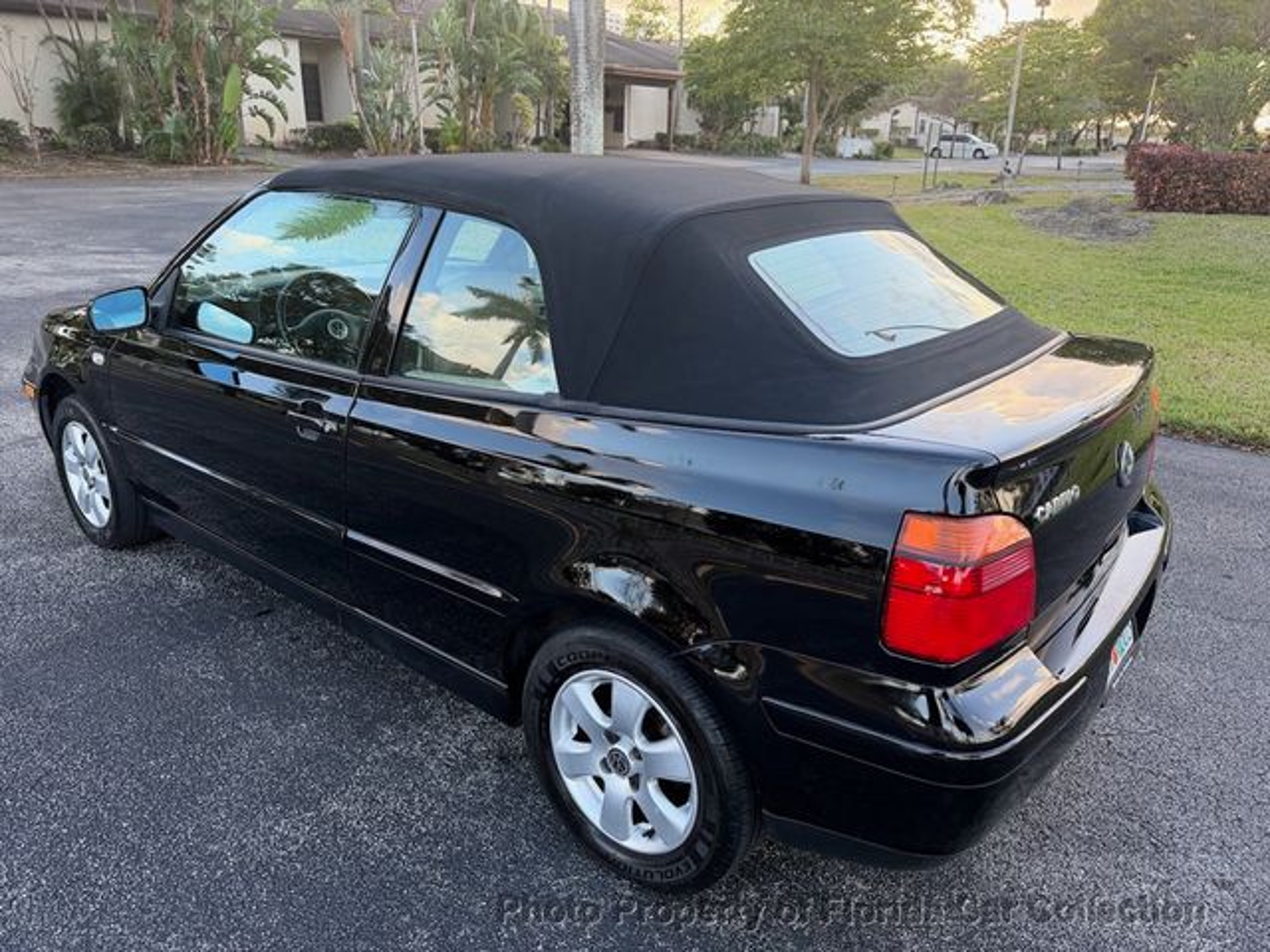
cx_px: 635
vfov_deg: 56.8
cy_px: 476
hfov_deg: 71.6
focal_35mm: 24
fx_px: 881
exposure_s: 1/184
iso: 100
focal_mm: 6.76
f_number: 1.78
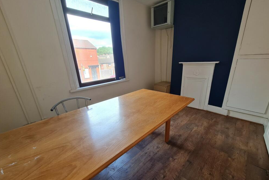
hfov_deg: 104.3
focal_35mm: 14
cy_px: 101
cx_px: 137
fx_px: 105
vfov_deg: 80.8
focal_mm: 2.2
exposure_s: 1/50
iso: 160
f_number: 2.2
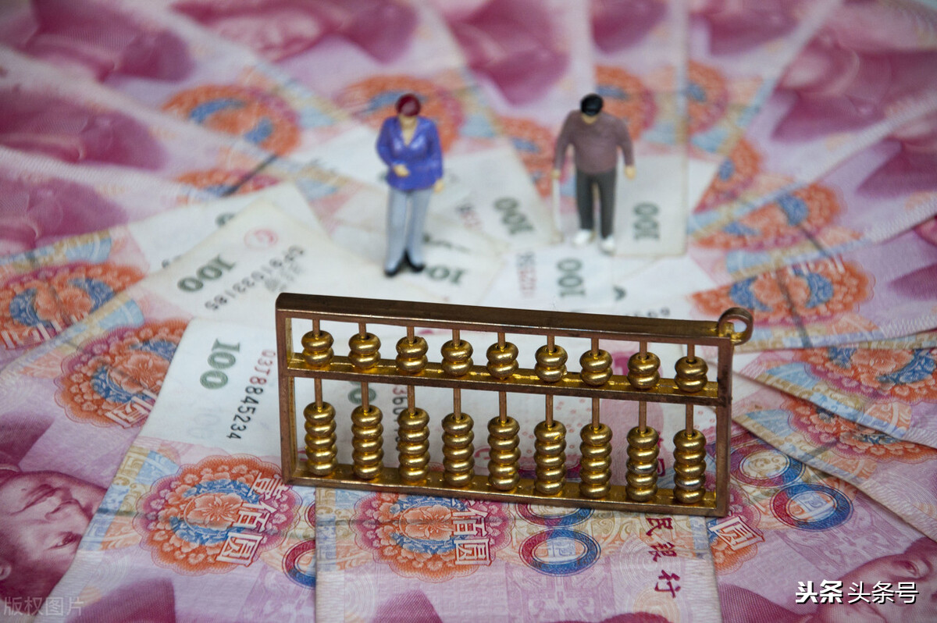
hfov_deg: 13.1
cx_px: 468
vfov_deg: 8.7
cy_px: 312
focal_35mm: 158
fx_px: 4096
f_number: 5.6
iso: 320
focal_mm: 105
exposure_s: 1/50
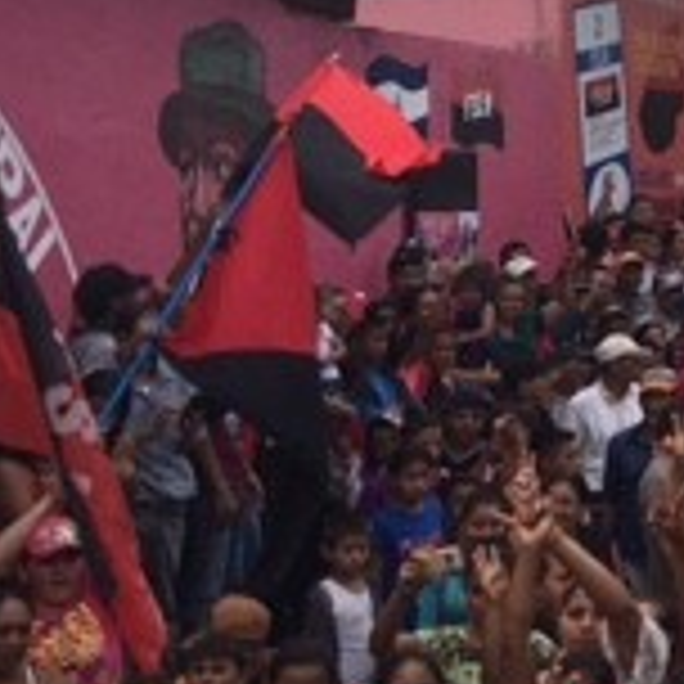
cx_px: 1359
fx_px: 2414
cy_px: 22
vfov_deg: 15.9
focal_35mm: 108
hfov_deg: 13.8
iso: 25
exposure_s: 1/1012
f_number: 2.2
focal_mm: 4.15
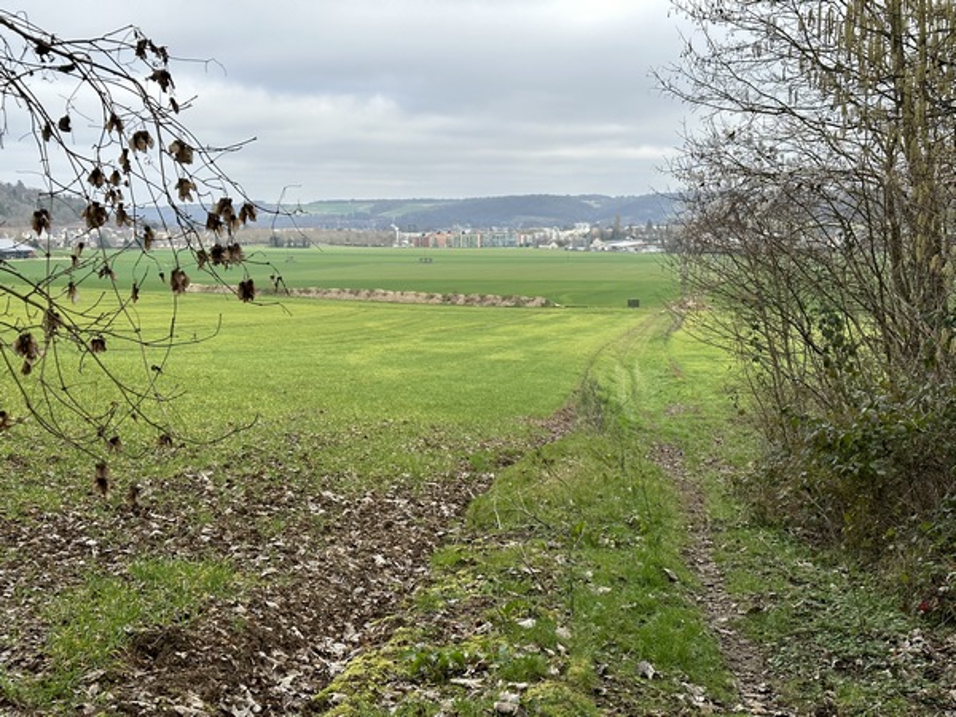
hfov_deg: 39.7
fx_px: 1326
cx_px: 478
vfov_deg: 30.3
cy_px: 358
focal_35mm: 48
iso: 64
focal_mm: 6.86
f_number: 1.78
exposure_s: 1/1395
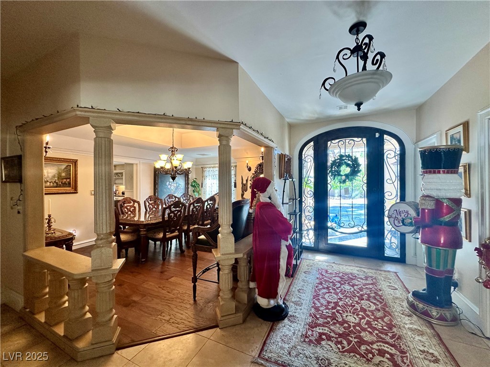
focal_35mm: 14
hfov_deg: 102.1
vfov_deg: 85.7
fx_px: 198
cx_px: 245
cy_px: 184
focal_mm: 2.22
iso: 160
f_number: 2.2
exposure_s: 1/120
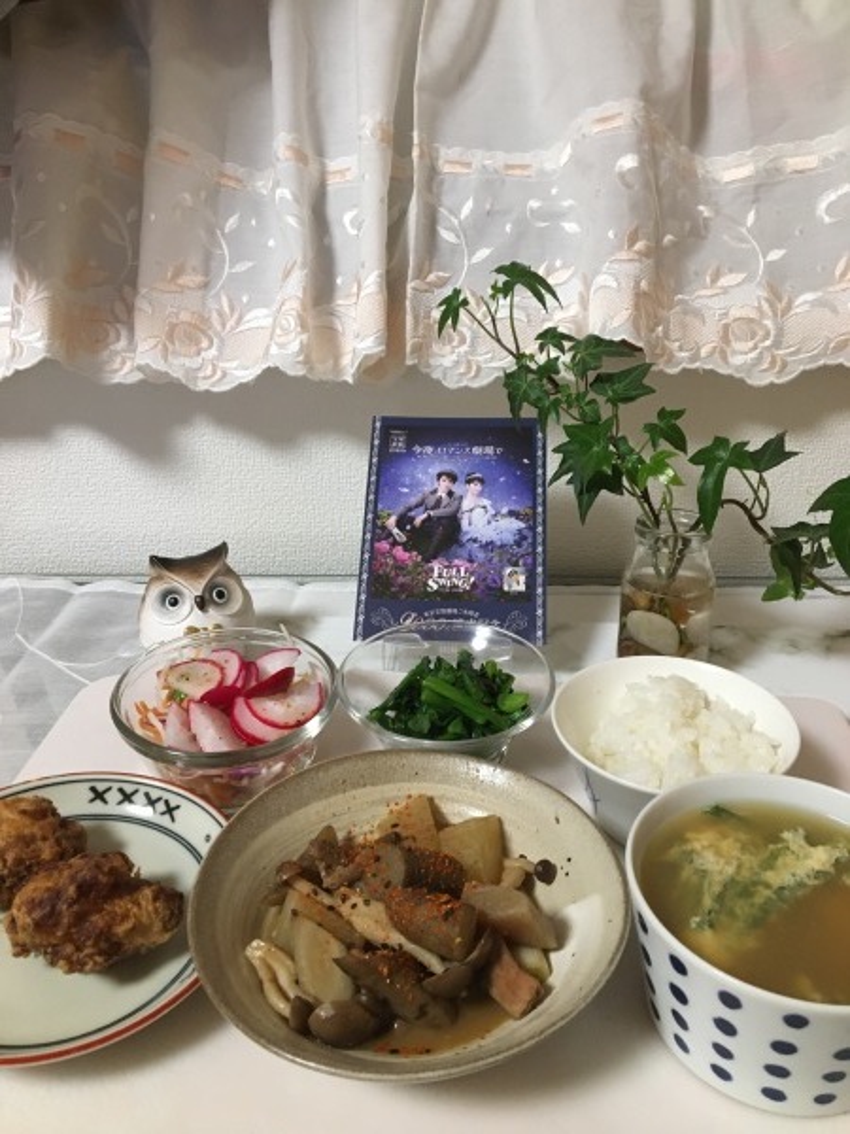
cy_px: 567
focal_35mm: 29
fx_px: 949
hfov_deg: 48.2
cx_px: 425
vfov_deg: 61.7
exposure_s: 1/24
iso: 200
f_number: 2.2
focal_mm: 4.15
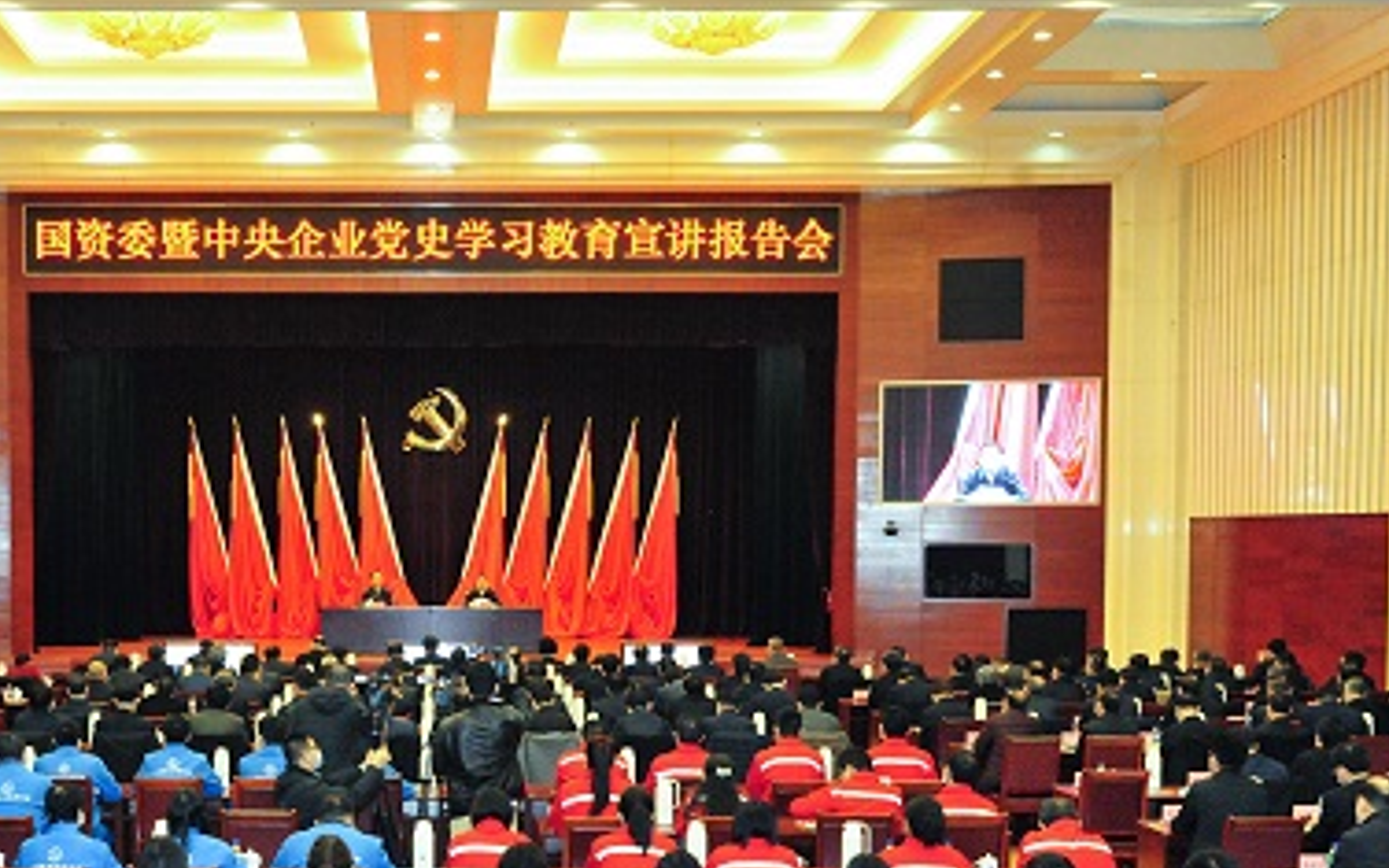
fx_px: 1968
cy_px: 624
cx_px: 417
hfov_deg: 38.2
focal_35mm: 52
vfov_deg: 24.7
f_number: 5.6
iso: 6400
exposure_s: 1/60
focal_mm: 32
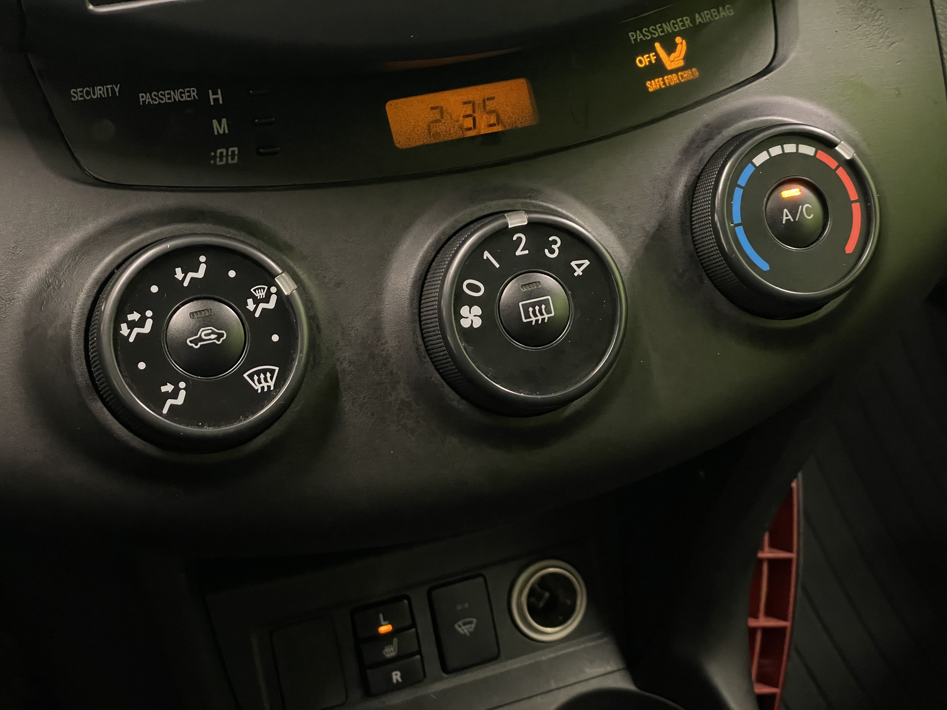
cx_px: 474
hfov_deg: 36.8
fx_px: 1423
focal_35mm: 52
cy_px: 355
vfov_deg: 28.0
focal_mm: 6
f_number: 2
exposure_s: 1/50
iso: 800
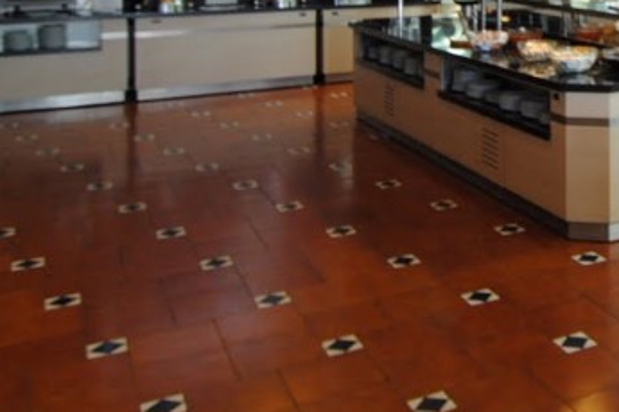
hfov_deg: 34.3
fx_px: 860
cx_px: 681
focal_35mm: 50
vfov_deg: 24.9
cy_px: -54
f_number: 3.5
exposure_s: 1/30
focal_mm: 10
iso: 200
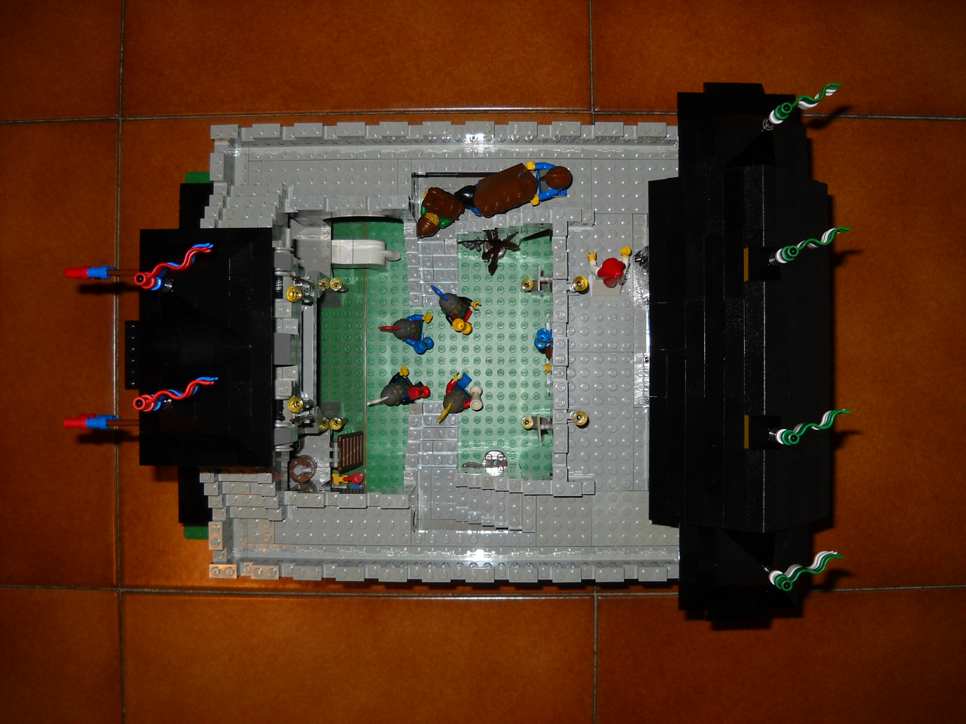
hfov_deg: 45.8
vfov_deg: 35.1
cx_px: 483
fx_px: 1144
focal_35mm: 41
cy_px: 362
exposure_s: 1/30
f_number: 3.1
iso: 64
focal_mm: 6.72
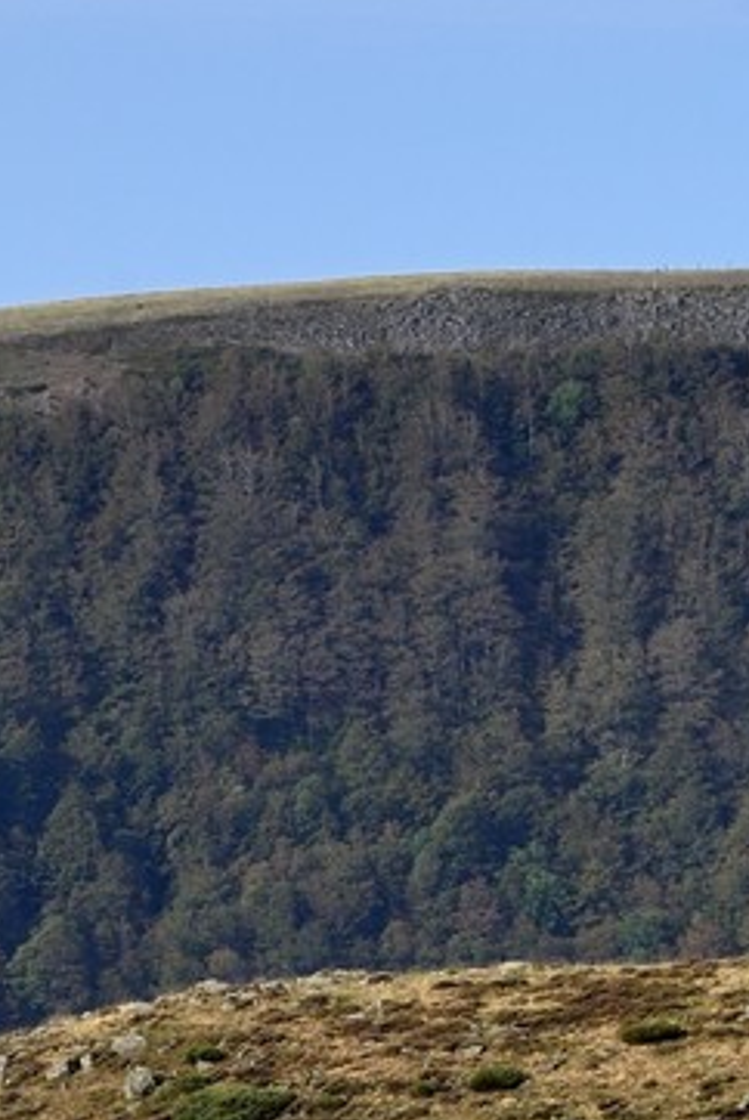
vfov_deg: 2.3
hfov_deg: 1.6
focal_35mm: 883
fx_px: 27502
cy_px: 1603
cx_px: 2352
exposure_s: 1/200
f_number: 11
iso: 200
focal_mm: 200
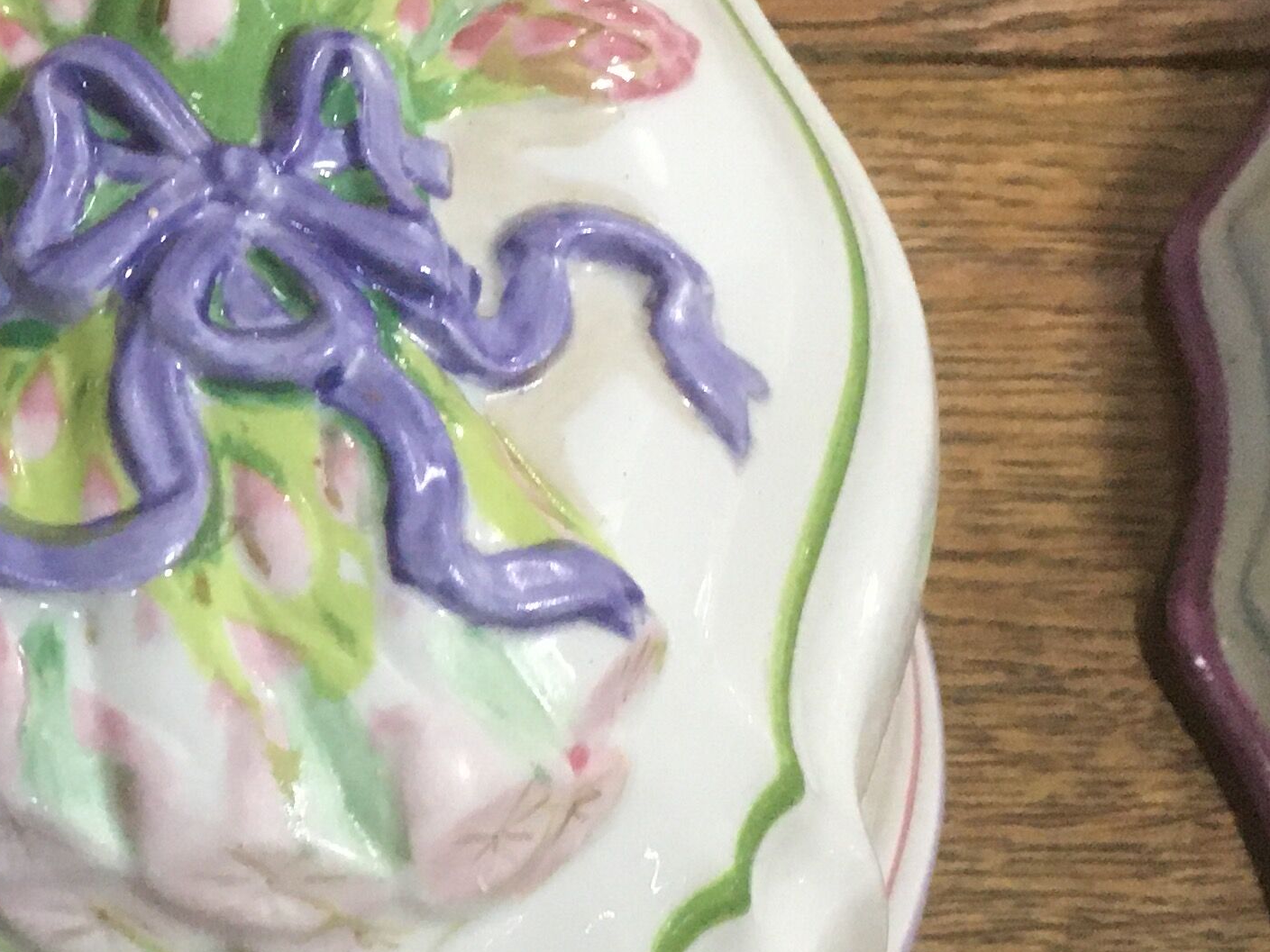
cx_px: -128
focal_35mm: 83
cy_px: 567
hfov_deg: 22.3
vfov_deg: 17.8
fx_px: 3045
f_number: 2.2
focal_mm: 4.15
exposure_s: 1/25
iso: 200
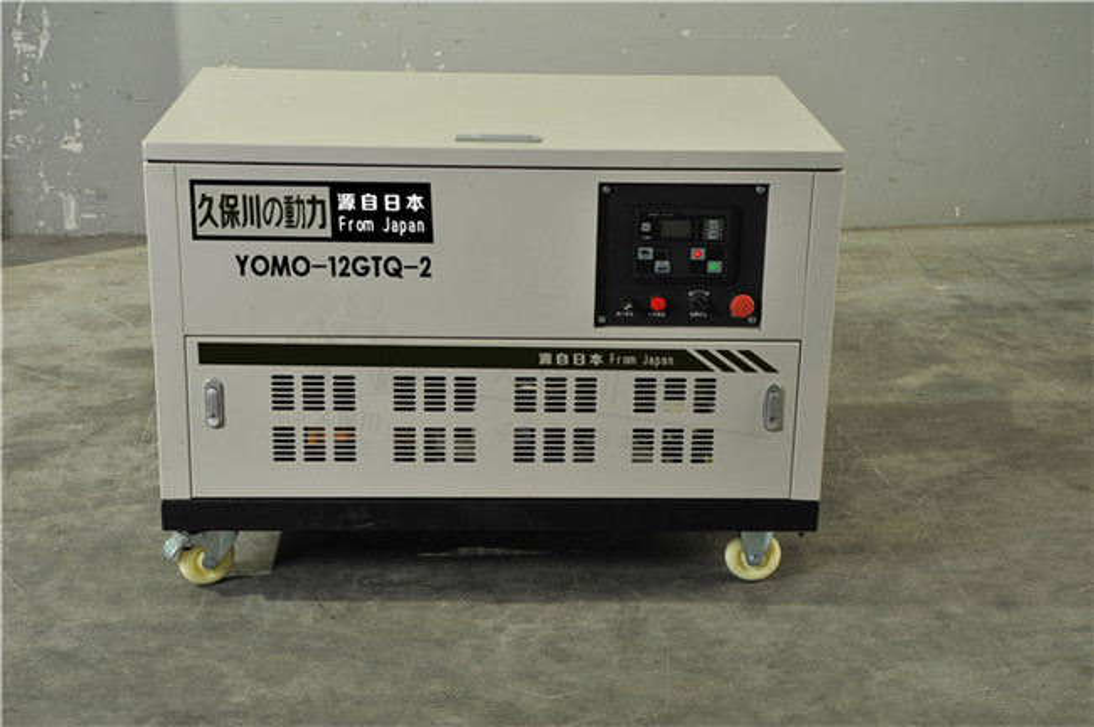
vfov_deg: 21.9
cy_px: 364
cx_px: 547
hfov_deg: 32.4
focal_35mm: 62
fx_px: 1882
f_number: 14
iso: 160
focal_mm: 62
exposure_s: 1/125
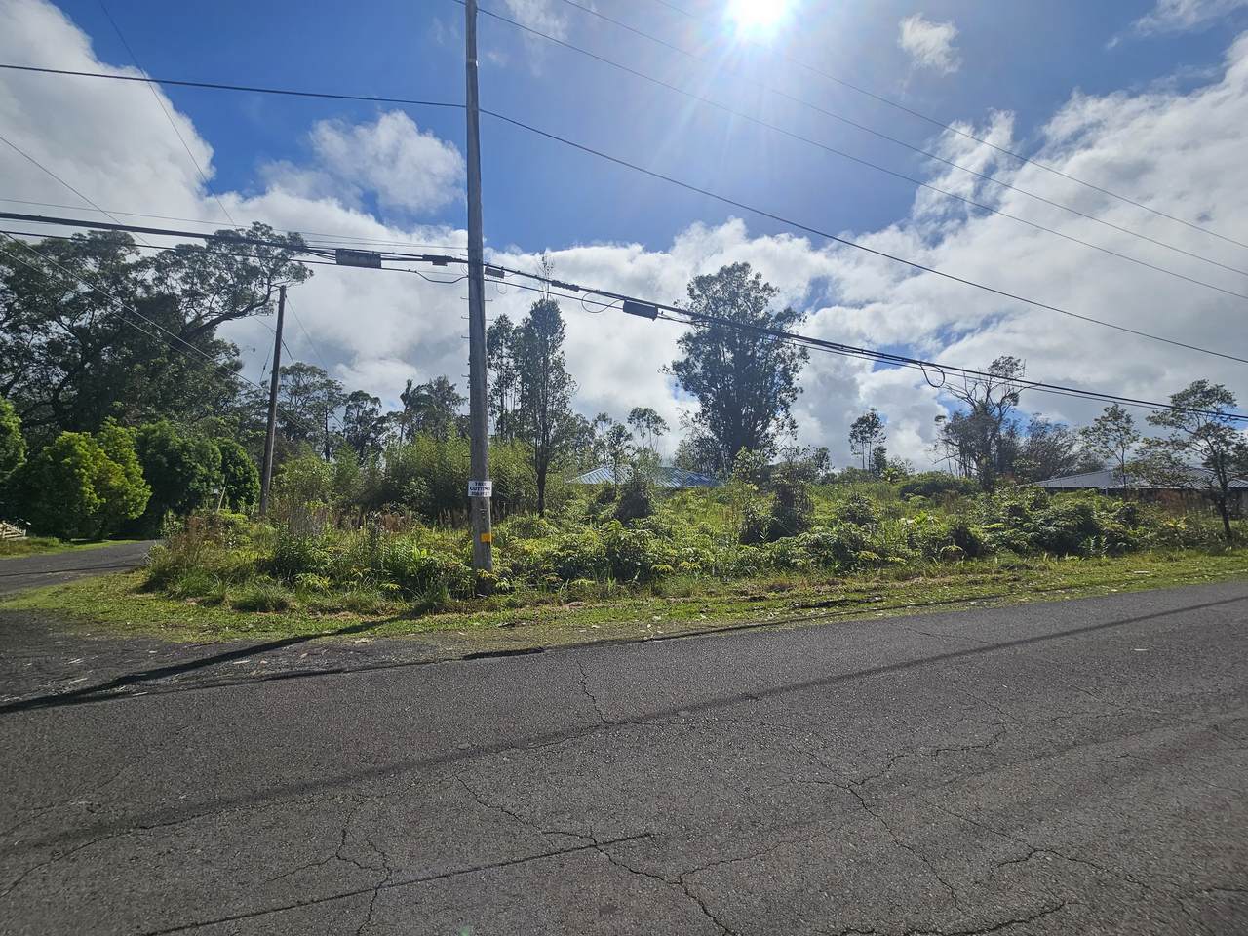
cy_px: 468
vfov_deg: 89.9
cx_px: 624
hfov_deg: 106.2
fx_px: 469
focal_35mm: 13
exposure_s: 1/5343
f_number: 2.2
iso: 50
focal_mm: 2.2
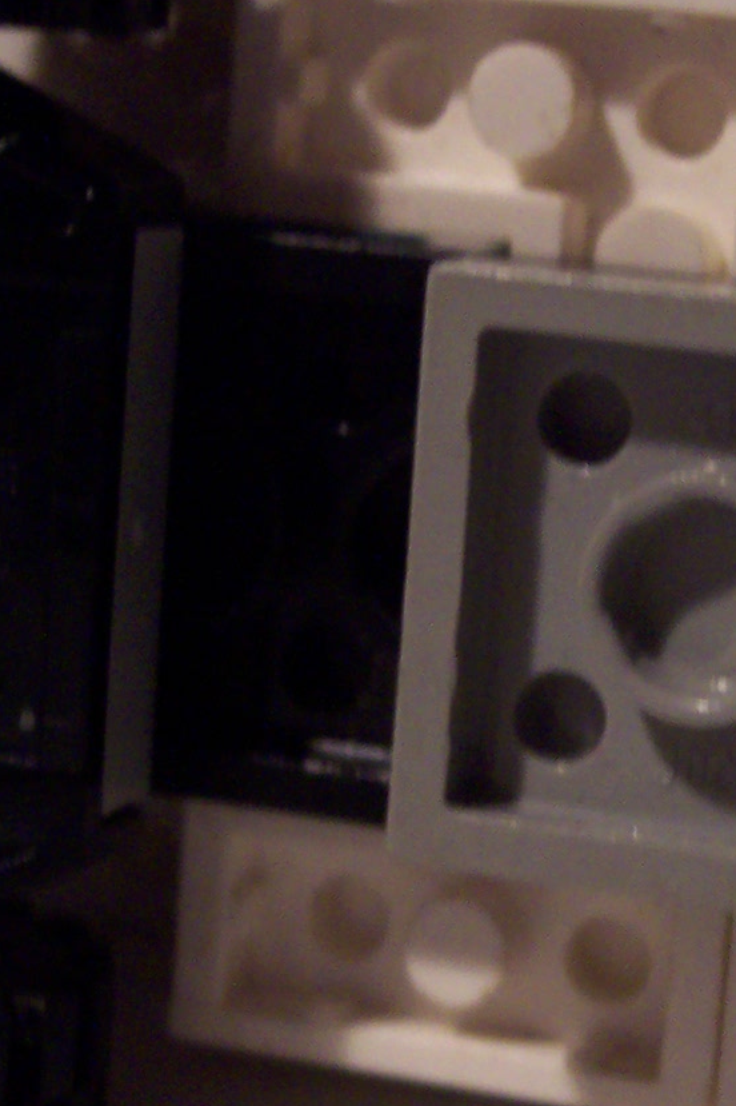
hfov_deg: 11.1
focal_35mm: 123
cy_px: 715
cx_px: 576
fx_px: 3775
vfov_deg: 16.6
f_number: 2.8
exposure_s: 1/8
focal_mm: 8
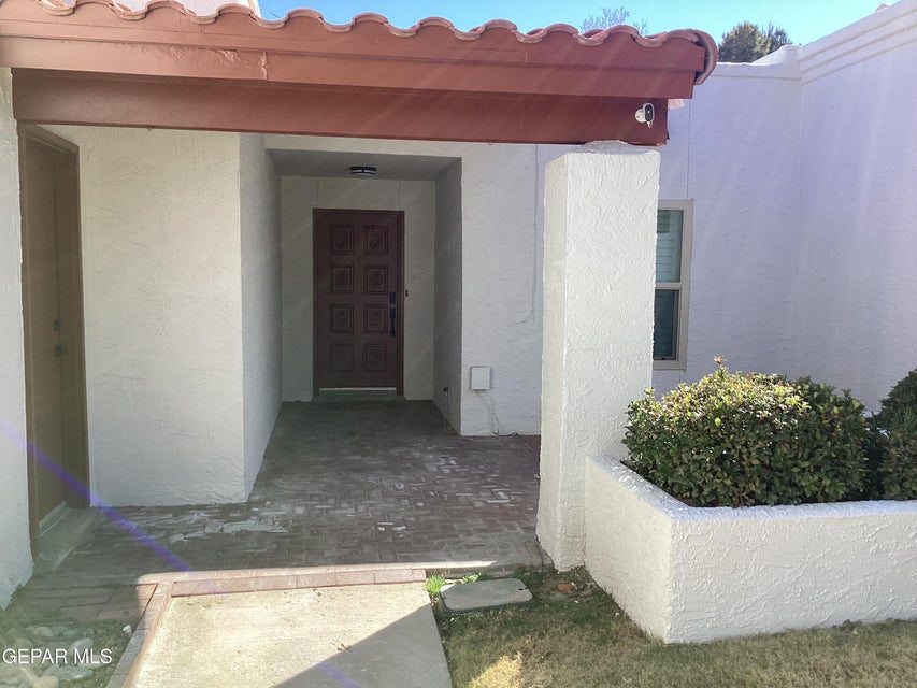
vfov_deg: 45.5
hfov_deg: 58.3
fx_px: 821
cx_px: 458
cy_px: 344
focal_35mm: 31
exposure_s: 1/582
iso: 25
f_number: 2.4
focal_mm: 3.3
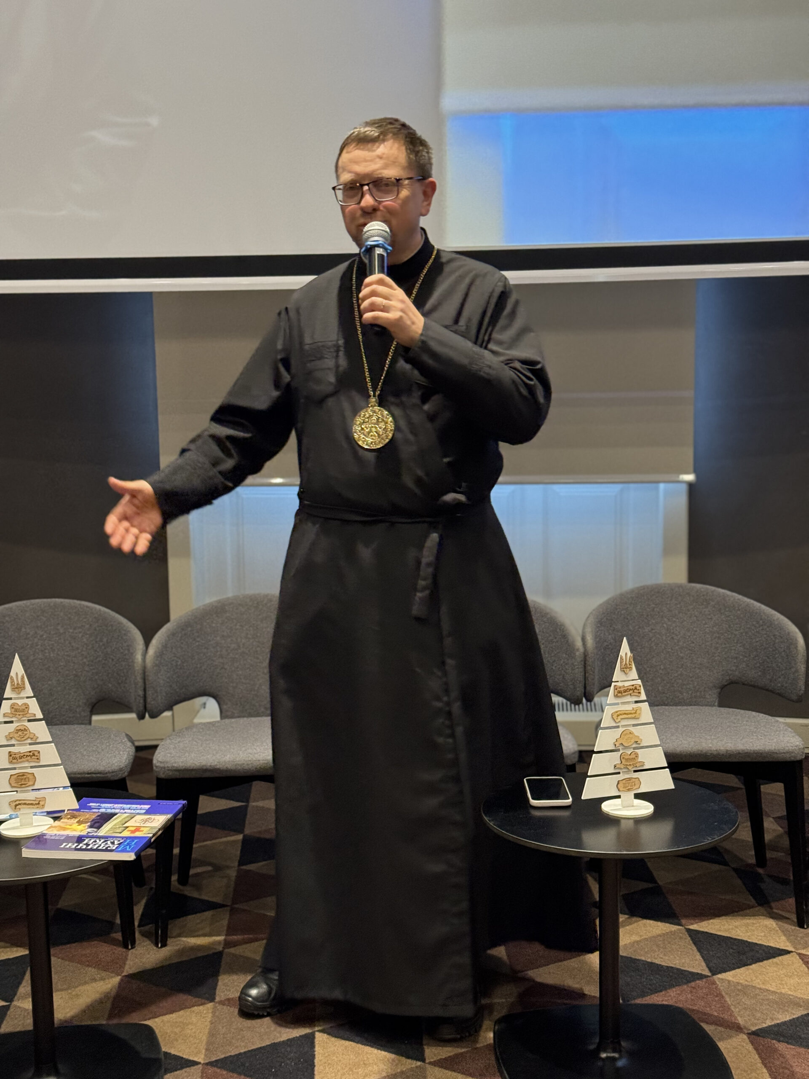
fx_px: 1496
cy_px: 540
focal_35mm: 48
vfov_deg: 39.7
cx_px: 404
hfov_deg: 30.3
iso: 500
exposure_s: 1/40
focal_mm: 6.86
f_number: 1.78
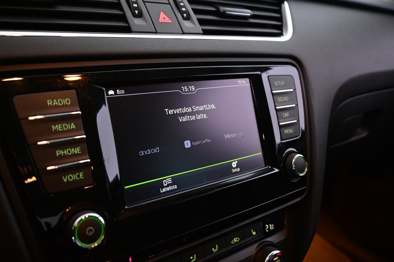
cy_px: 131
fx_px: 337
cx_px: 197
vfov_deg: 42.6
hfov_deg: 60.7
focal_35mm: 31
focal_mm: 20.5
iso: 2800
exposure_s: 1/30
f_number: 3.8
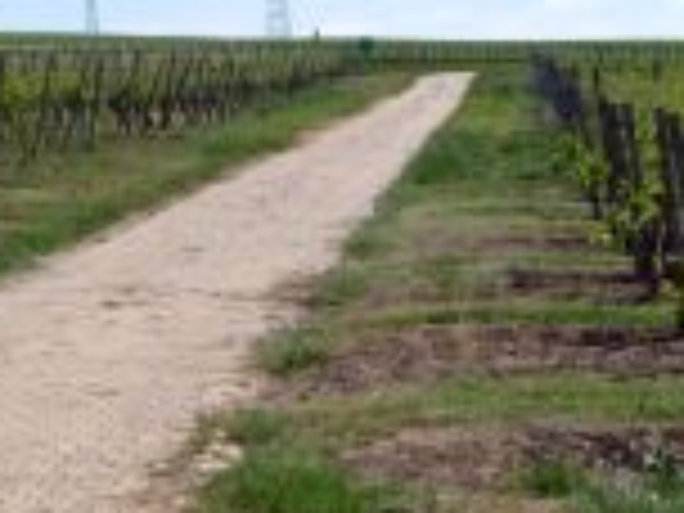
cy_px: 284
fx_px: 2015
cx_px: 22
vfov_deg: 14.5
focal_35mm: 102
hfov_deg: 18.8
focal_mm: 5.3
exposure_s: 1/320
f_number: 8
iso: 100
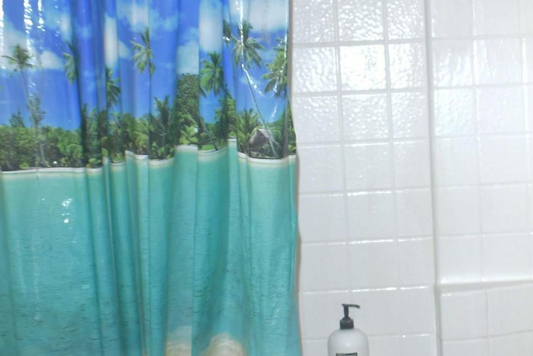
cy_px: 170
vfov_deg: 13.0
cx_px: 466
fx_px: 1555
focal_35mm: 105
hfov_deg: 19.1
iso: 400
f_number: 3.8
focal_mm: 22
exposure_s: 1/50
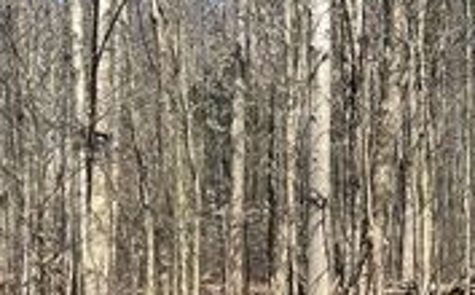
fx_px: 1008
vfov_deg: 16.5
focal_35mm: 78
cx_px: 440
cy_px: 251
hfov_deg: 25.6
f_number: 1.5
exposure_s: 1/2632
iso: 50
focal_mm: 5.7
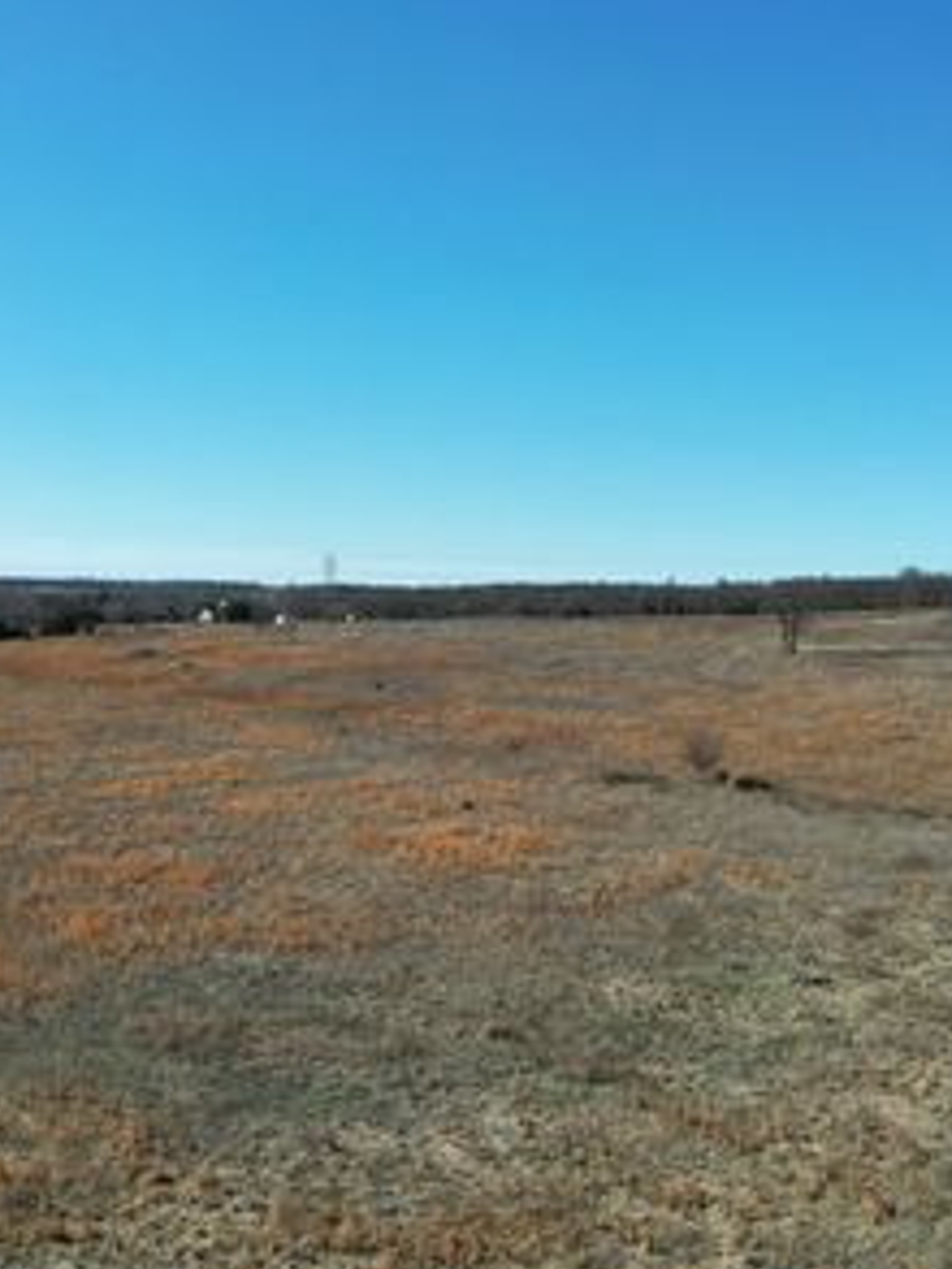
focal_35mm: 41
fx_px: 1502
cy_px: 552
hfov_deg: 35.2
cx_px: 489
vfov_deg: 45.7
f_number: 1.7
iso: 100
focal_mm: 6.72
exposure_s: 1/2500
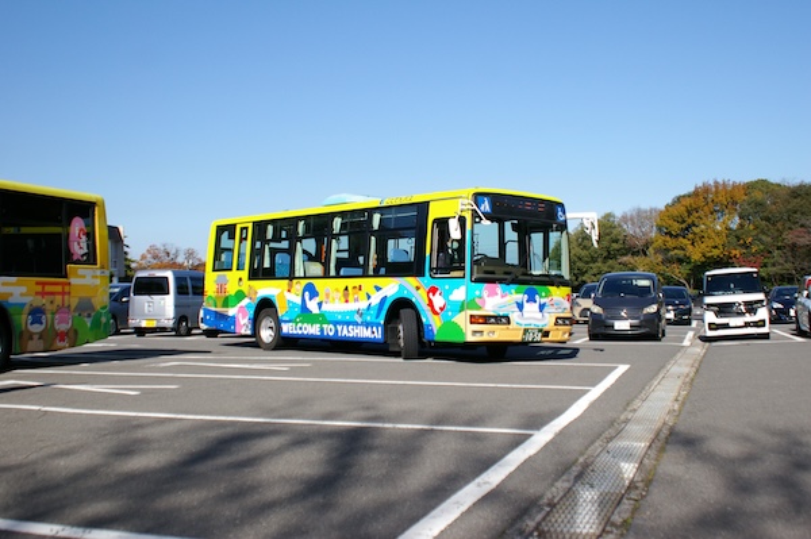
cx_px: 406
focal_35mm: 42
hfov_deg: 46.4
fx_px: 945
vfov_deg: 31.8
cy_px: 270
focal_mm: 28
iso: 400
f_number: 4
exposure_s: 1/4000
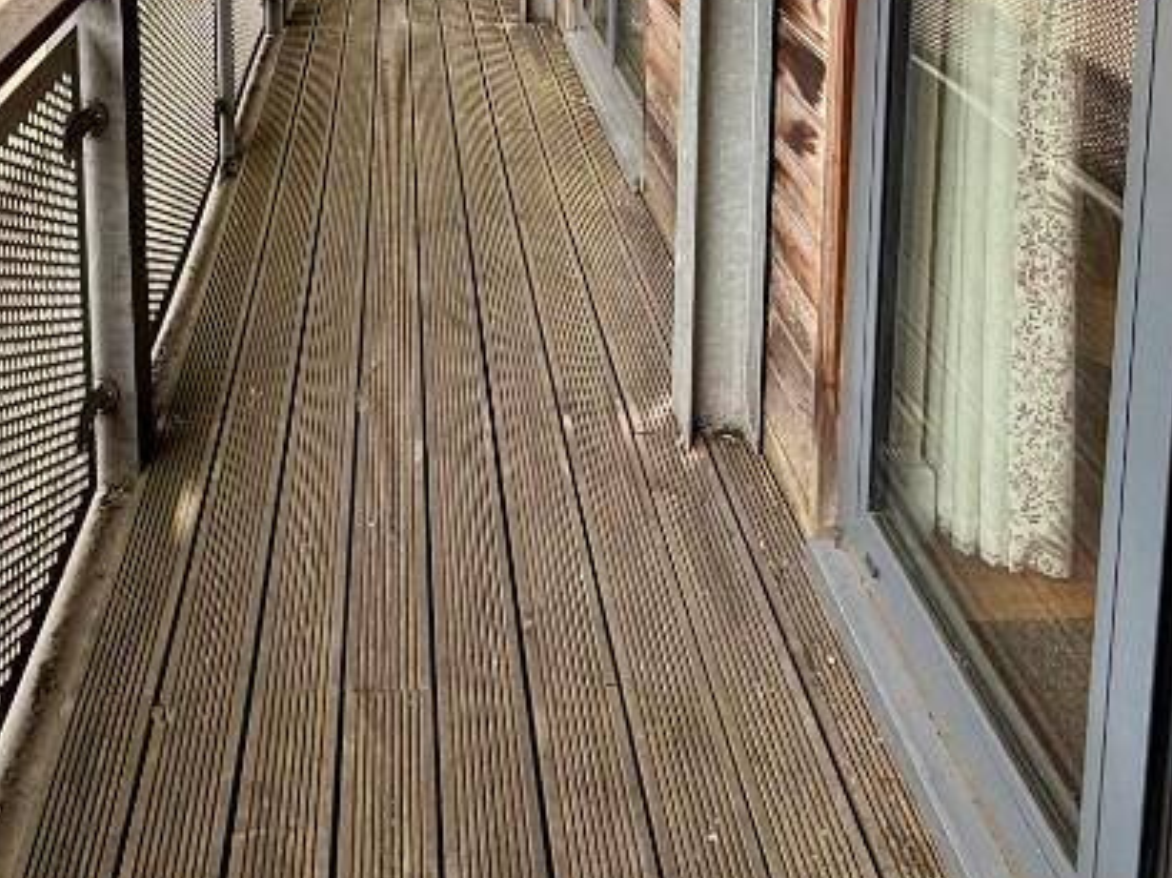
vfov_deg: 33.1
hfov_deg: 52.1
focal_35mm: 35
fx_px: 1184
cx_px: 446
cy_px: -180
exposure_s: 1/323
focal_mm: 2.22
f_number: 2.2
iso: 64
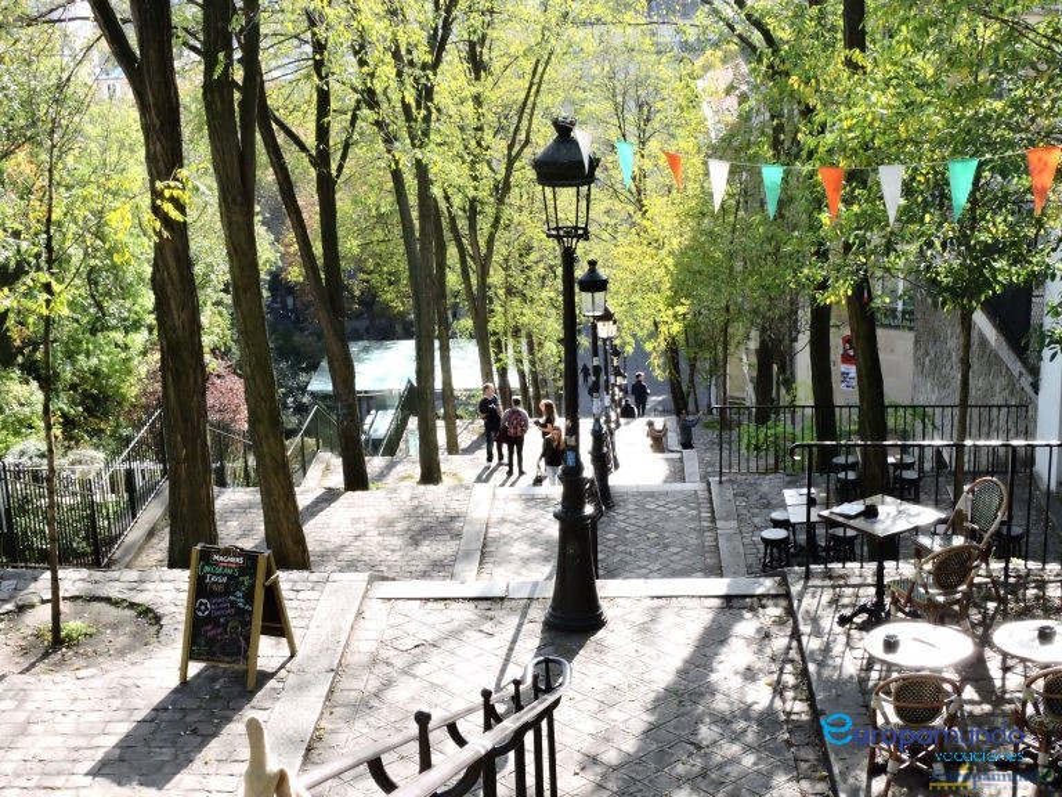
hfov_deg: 32.2
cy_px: 398
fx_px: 1841
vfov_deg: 24.4
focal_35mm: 60
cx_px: 531
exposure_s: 1/320
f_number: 7.6
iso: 800
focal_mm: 10.7
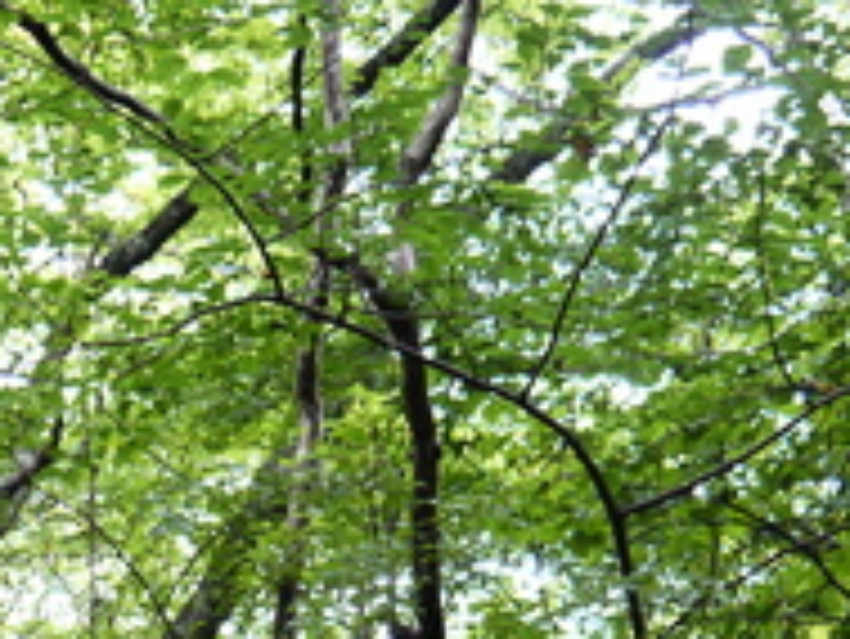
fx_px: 2187
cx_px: 126
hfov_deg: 21.6
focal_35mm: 89
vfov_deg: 15.3
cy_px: 981
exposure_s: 1/60
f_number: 3.5
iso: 400
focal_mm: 14
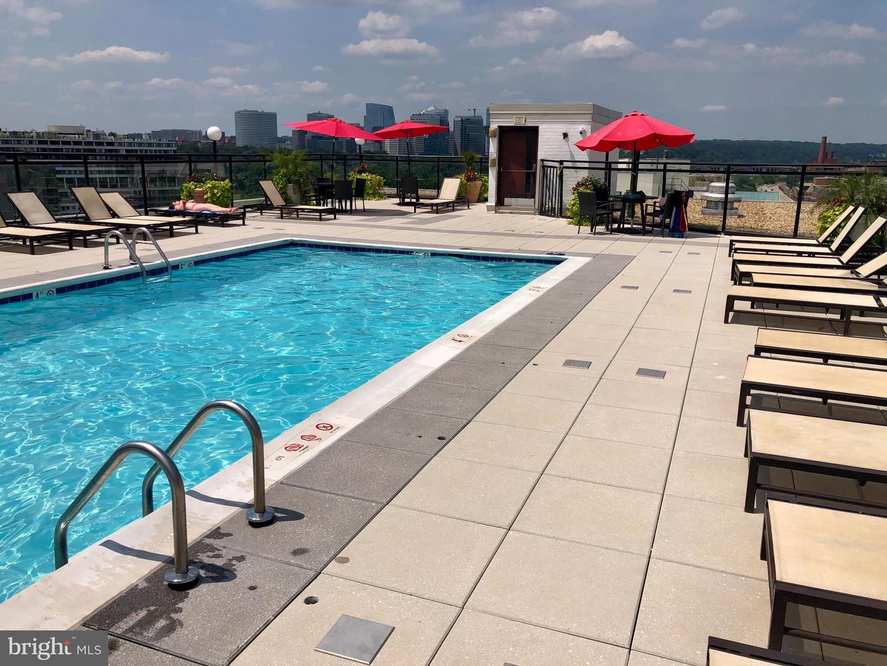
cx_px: 444
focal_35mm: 28
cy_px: 333
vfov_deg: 49.7
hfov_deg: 63.4
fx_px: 717
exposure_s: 1/5348
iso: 20
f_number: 1.8
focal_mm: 4
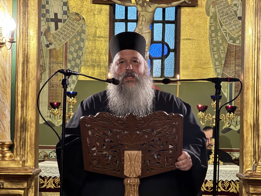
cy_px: 98
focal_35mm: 120
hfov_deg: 16.4
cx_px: 130
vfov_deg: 12.3
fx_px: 905
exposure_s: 1/17
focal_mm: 15.66
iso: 640
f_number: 2.8
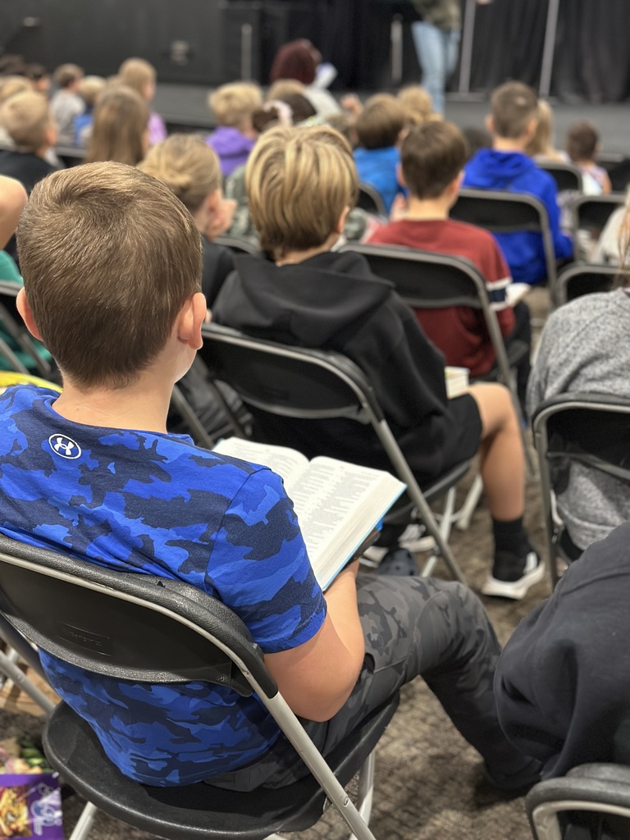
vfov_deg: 39.7
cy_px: 420
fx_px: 1165
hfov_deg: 30.3
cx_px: 315
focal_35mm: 48
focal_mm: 6.86
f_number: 1.78
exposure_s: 1/30
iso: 640
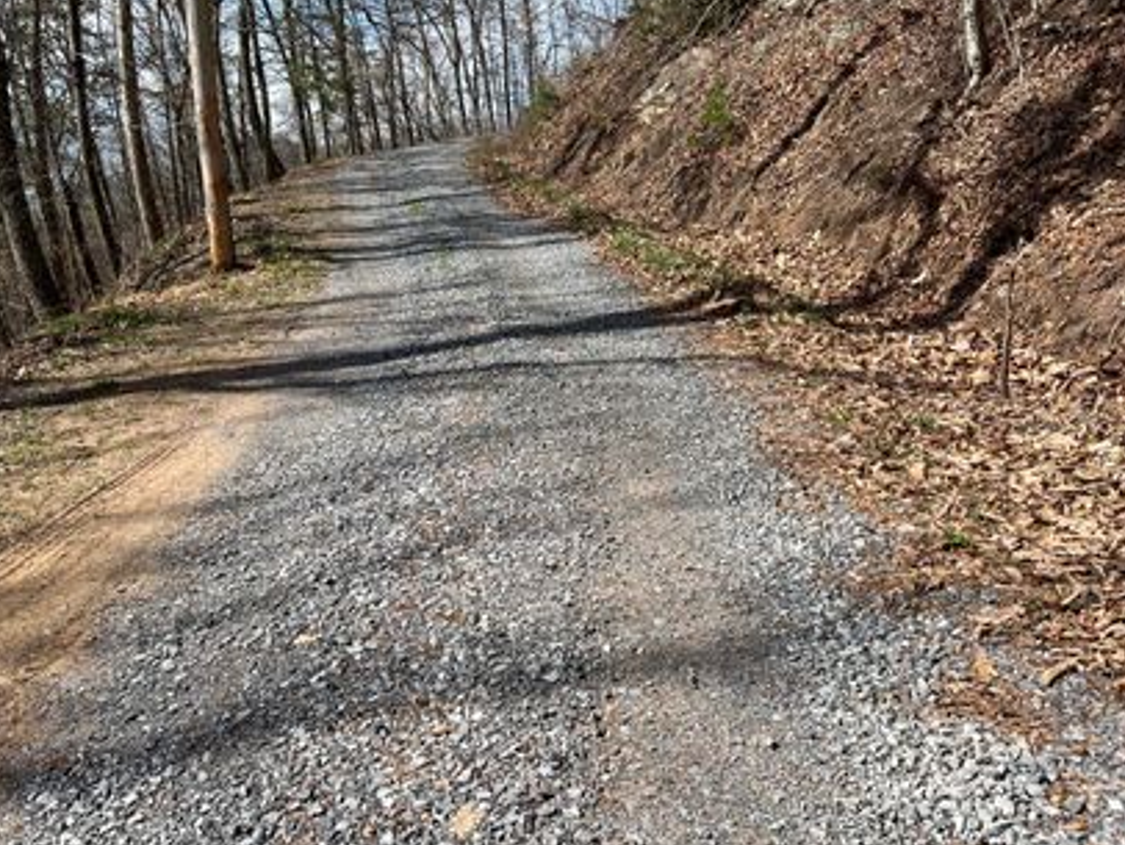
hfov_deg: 56.8
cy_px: 456
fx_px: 1041
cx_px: 538
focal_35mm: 32
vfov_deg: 44.2
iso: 50
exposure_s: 1/3356
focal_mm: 5.7
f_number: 1.5
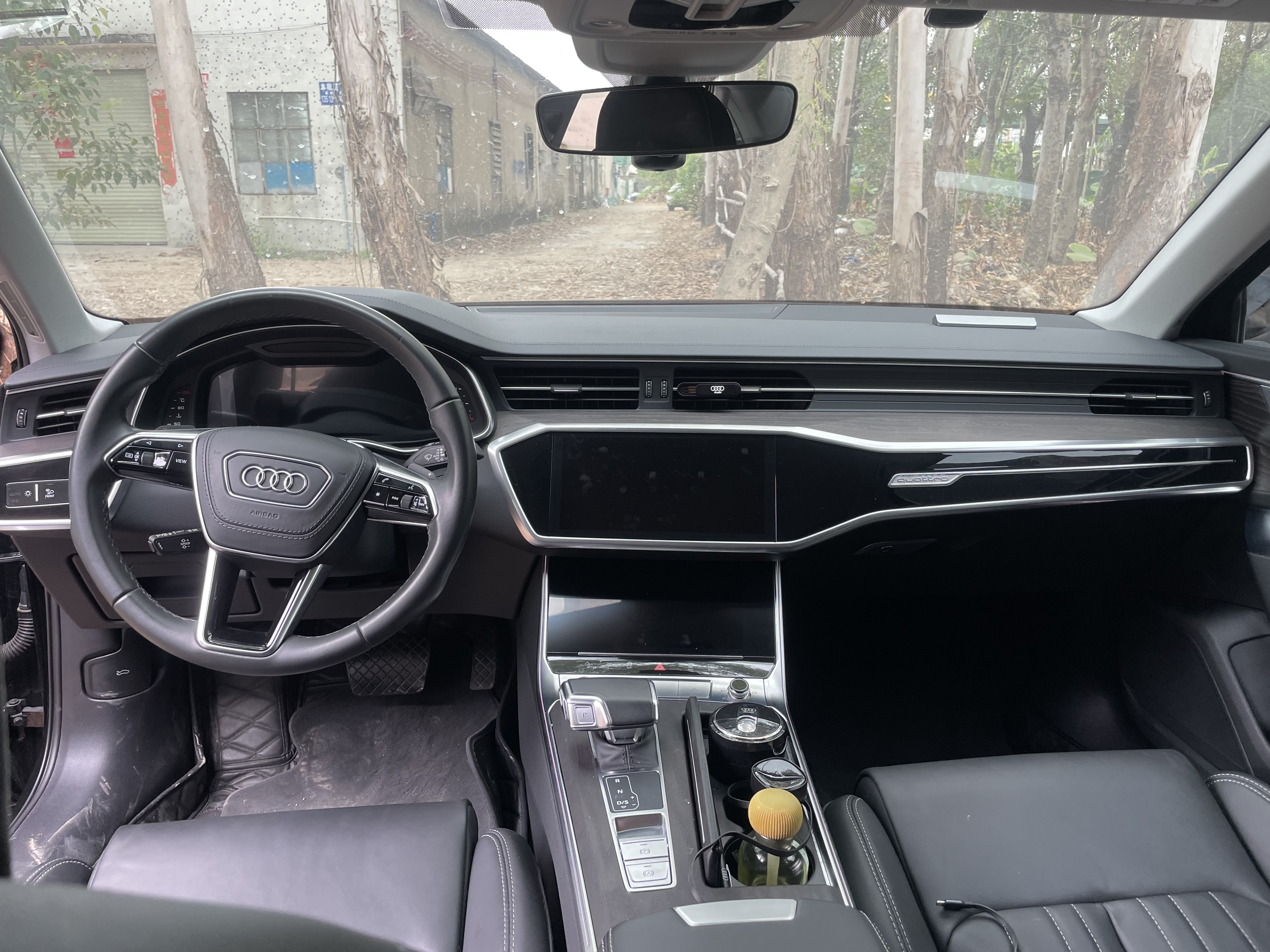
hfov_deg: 67.3
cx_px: 635
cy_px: 476
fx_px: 954
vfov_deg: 53.1
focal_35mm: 26
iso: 100
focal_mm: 4.2
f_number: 1.6
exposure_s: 1/121
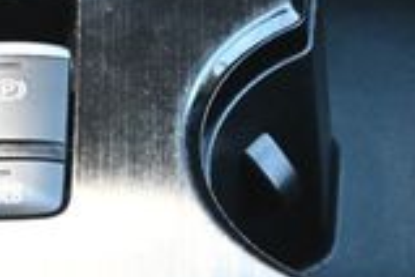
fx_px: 2651
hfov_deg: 8.9
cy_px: -21
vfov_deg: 6.0
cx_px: 248
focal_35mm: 230
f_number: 5.6
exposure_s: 1/125
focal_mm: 38
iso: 3200
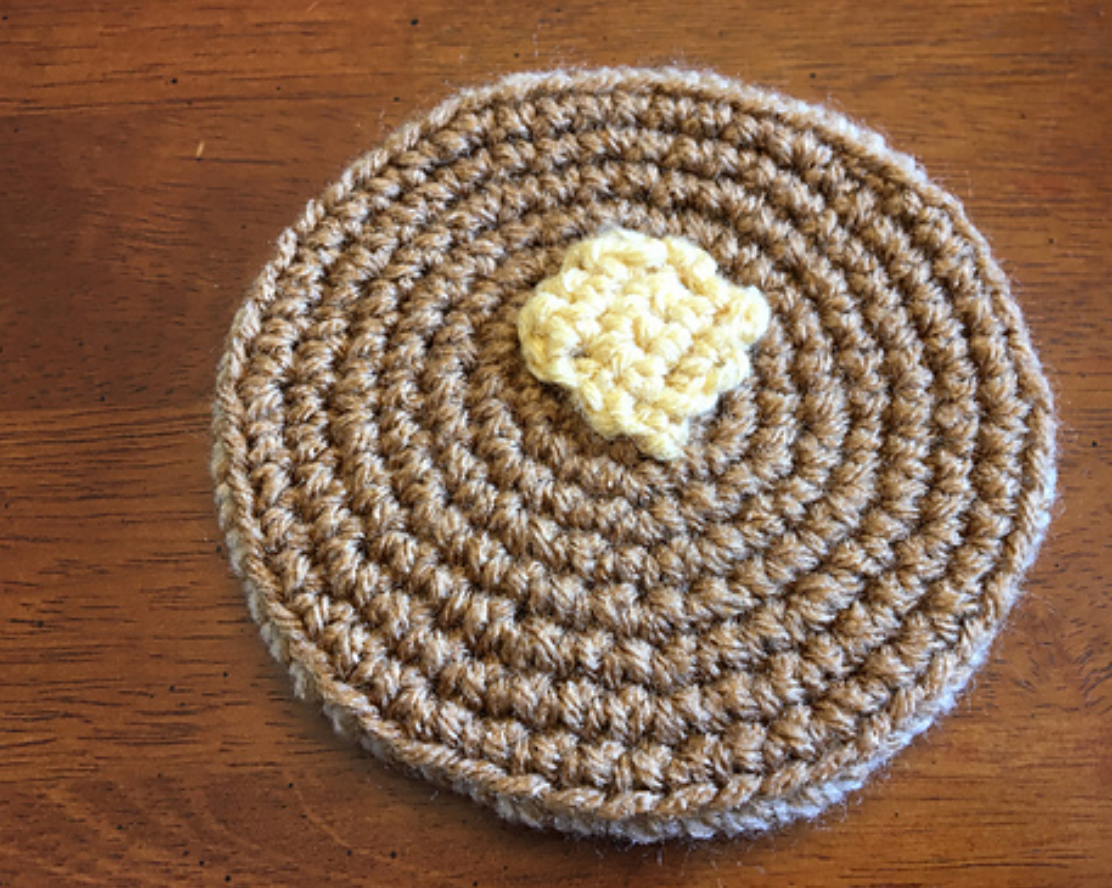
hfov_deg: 57.2
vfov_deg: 47.1
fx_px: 1020
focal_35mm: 31
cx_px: 584
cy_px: 437
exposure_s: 1/30
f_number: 2.2
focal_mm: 4.15
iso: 64
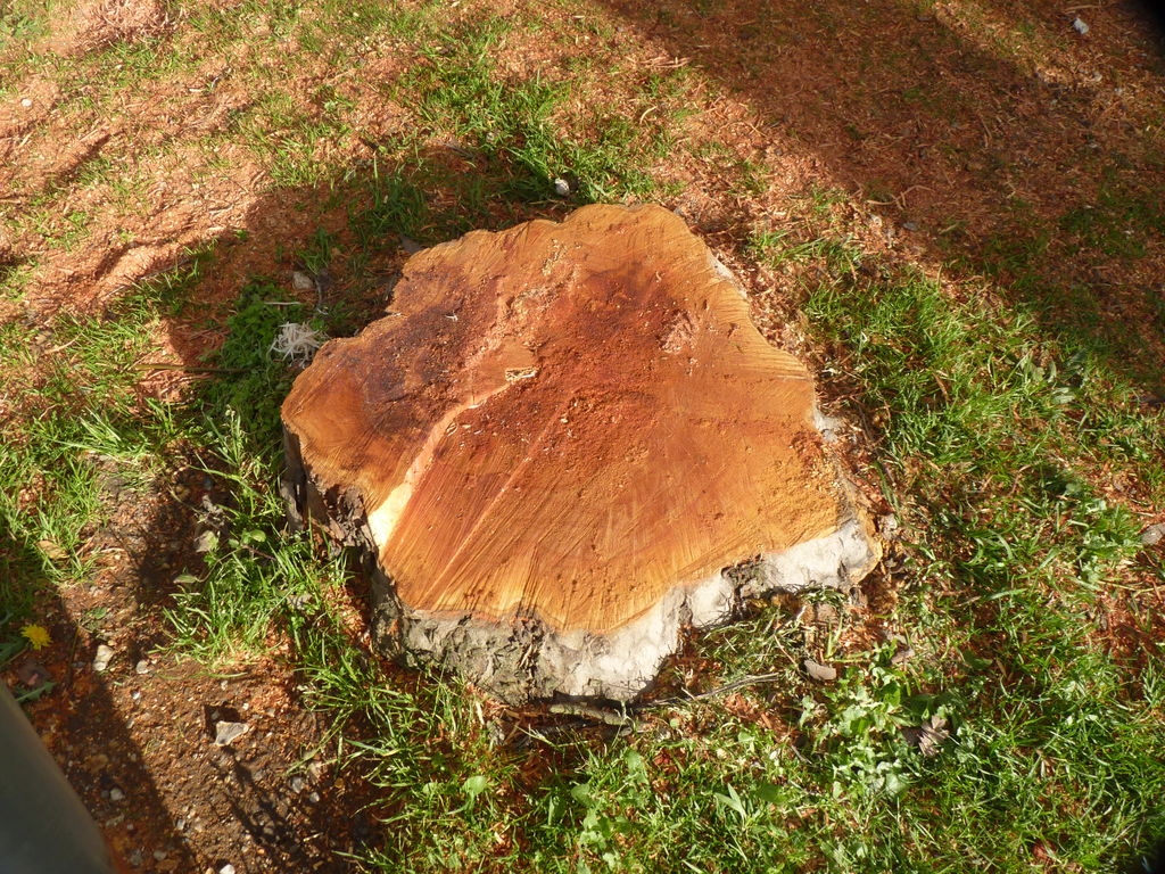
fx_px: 1010
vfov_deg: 46.8
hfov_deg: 60.0
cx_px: 582
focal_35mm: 30
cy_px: 437
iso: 80
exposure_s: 1/125
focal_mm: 5.3
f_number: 3.6
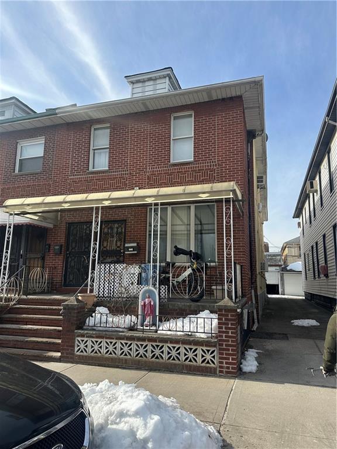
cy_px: 224
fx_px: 312
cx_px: 168
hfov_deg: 56.8
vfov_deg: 71.6
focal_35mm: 24
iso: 80
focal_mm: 6.86
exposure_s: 1/3472
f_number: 1.78
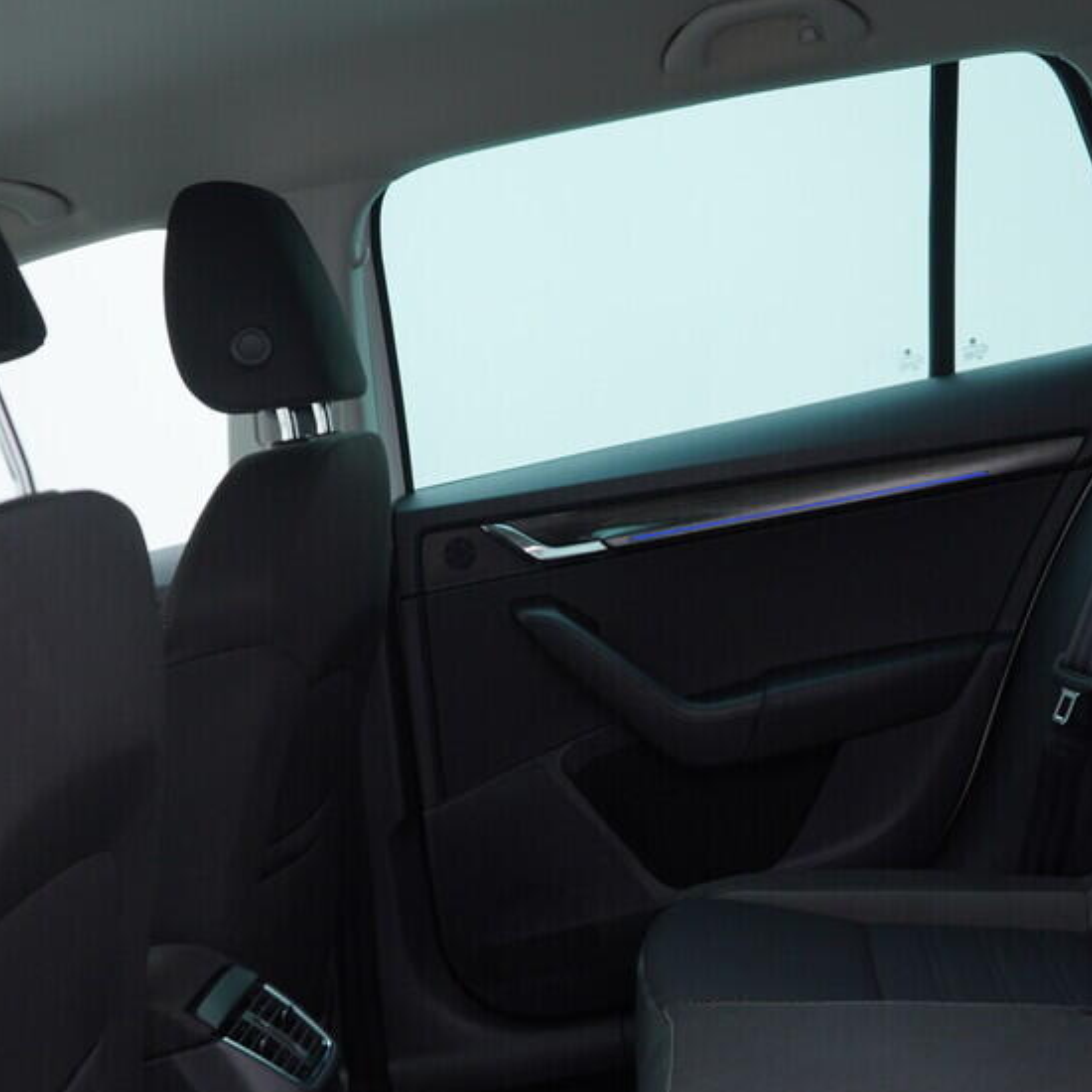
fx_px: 2034
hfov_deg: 30.0
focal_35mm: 57
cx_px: 655
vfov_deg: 30.0
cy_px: 656
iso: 125
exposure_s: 1/50
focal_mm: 24
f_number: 3.2
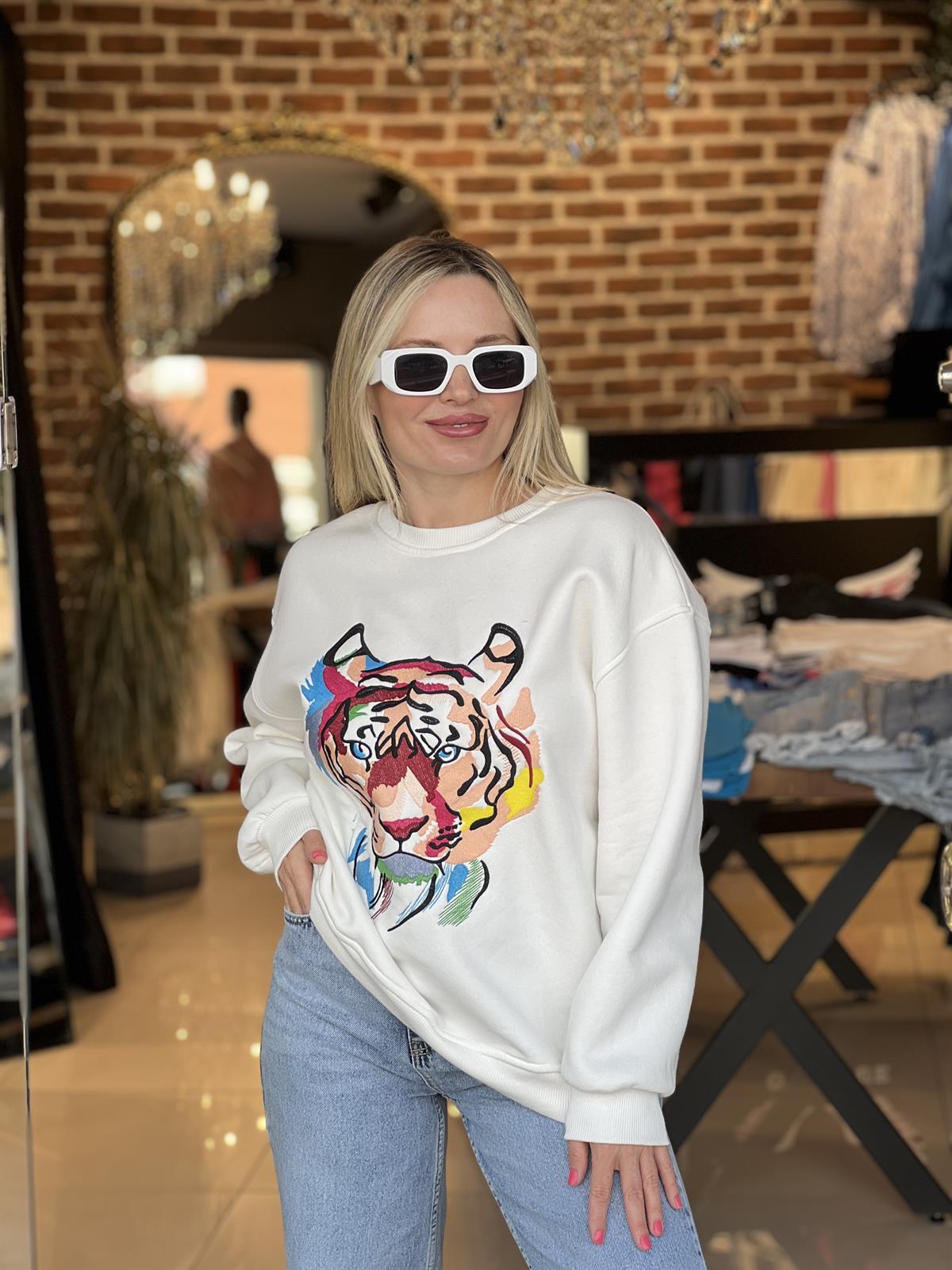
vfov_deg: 25.3
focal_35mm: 77
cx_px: 476
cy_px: 635
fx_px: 2824
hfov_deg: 19.1
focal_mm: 9
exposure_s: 1/100
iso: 32
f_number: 2.8
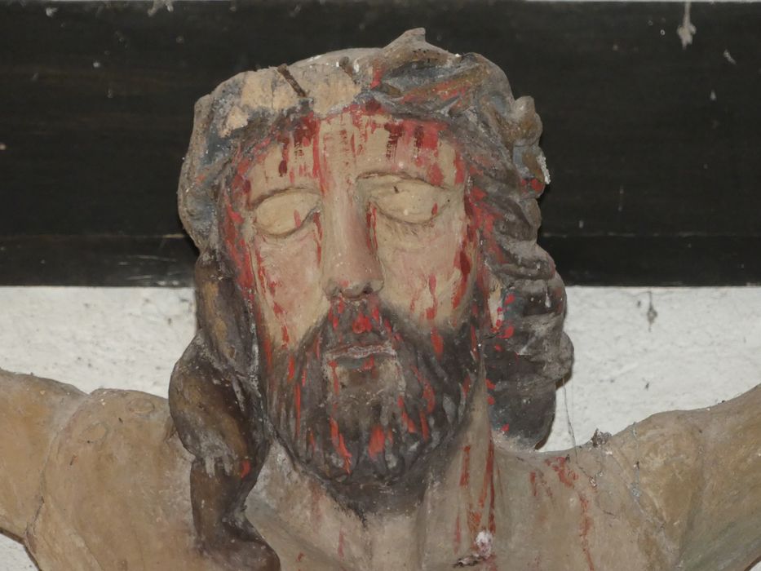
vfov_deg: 3.3
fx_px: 9938
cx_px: 380
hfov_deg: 4.4
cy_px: 286
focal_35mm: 452
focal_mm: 81.3
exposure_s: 1/125
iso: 800
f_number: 2.8
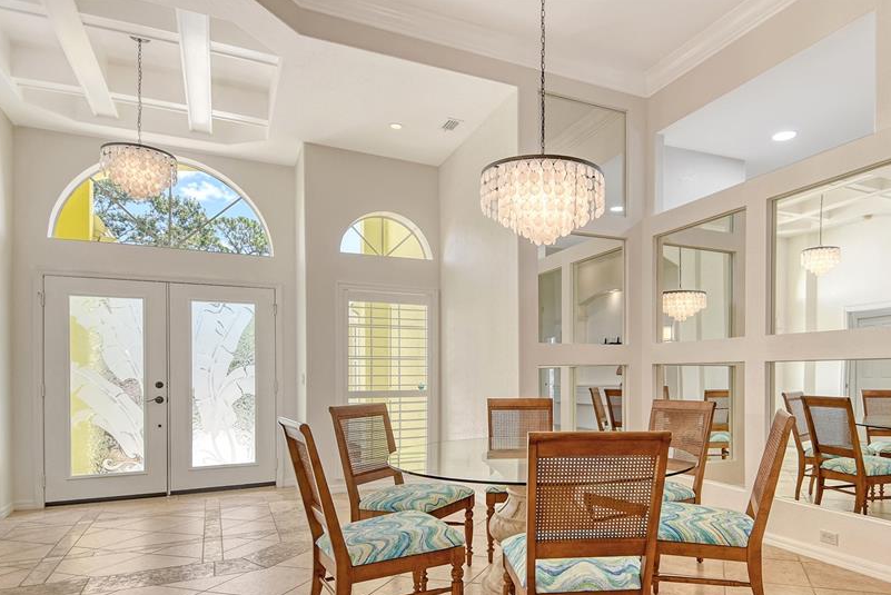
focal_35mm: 23
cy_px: 375
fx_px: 570
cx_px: 526
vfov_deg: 54.5
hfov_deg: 75.4
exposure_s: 1/6400
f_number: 7.1
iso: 640
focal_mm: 12
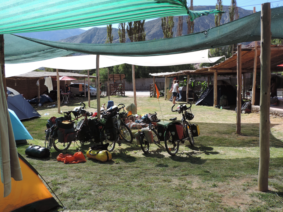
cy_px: 106
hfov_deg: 55.4
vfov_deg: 42.9
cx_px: 142
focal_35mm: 33
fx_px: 270
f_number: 3.2
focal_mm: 5.8
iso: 80
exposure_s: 1/640
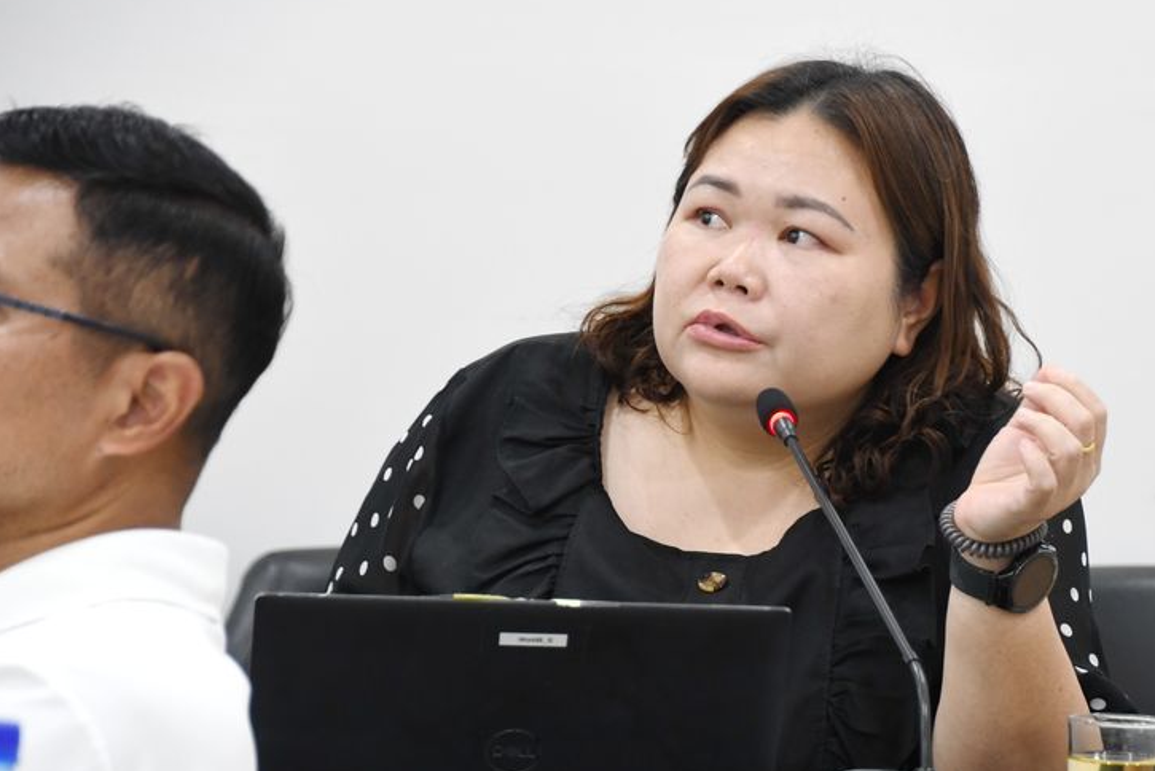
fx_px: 8473
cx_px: 784
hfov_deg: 7.8
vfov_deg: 5.2
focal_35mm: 264
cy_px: 495
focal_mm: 125
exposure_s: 1/40
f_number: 6
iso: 1600
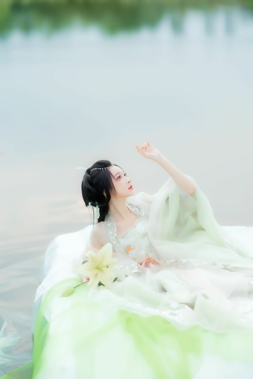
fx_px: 896
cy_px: 190
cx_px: 126
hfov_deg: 16.1
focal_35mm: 85
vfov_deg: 23.9
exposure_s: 1/1000
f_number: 1.4
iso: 160
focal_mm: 85
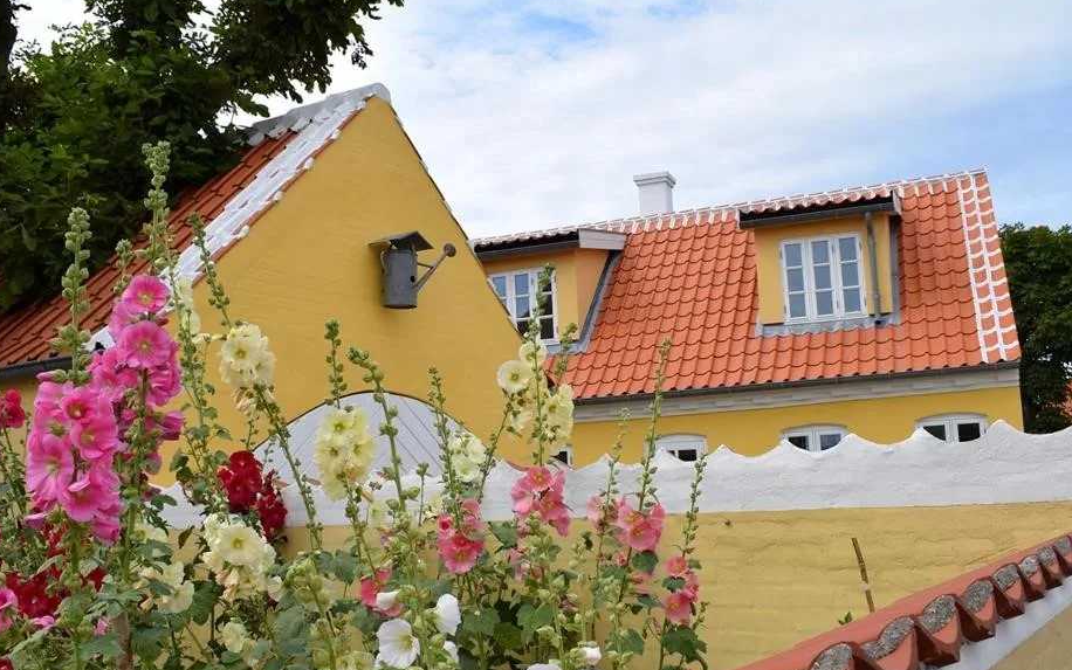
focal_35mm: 36
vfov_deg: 35.3
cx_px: 506
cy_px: 351
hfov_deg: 54.0
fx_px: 1052
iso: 200
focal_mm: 20
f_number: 9
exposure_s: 1/320
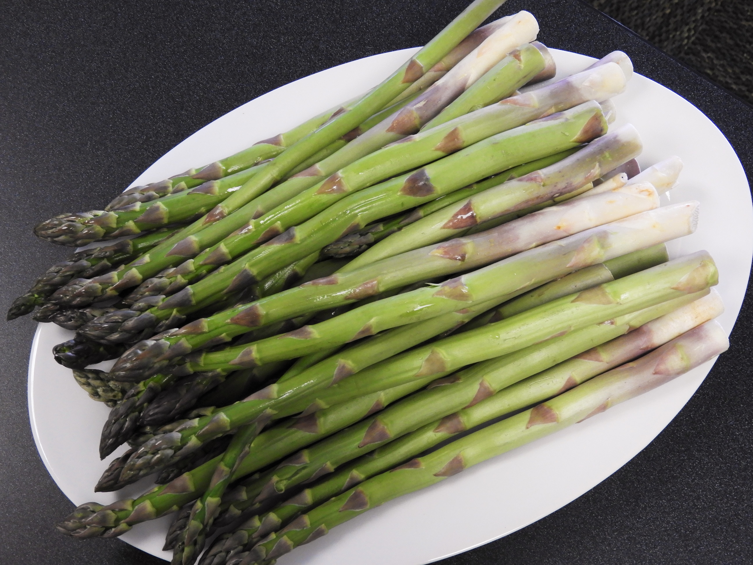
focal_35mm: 50
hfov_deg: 38.2
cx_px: 376
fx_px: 1088
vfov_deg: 29.1
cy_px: 282
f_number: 4
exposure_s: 1/25
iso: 400
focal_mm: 9
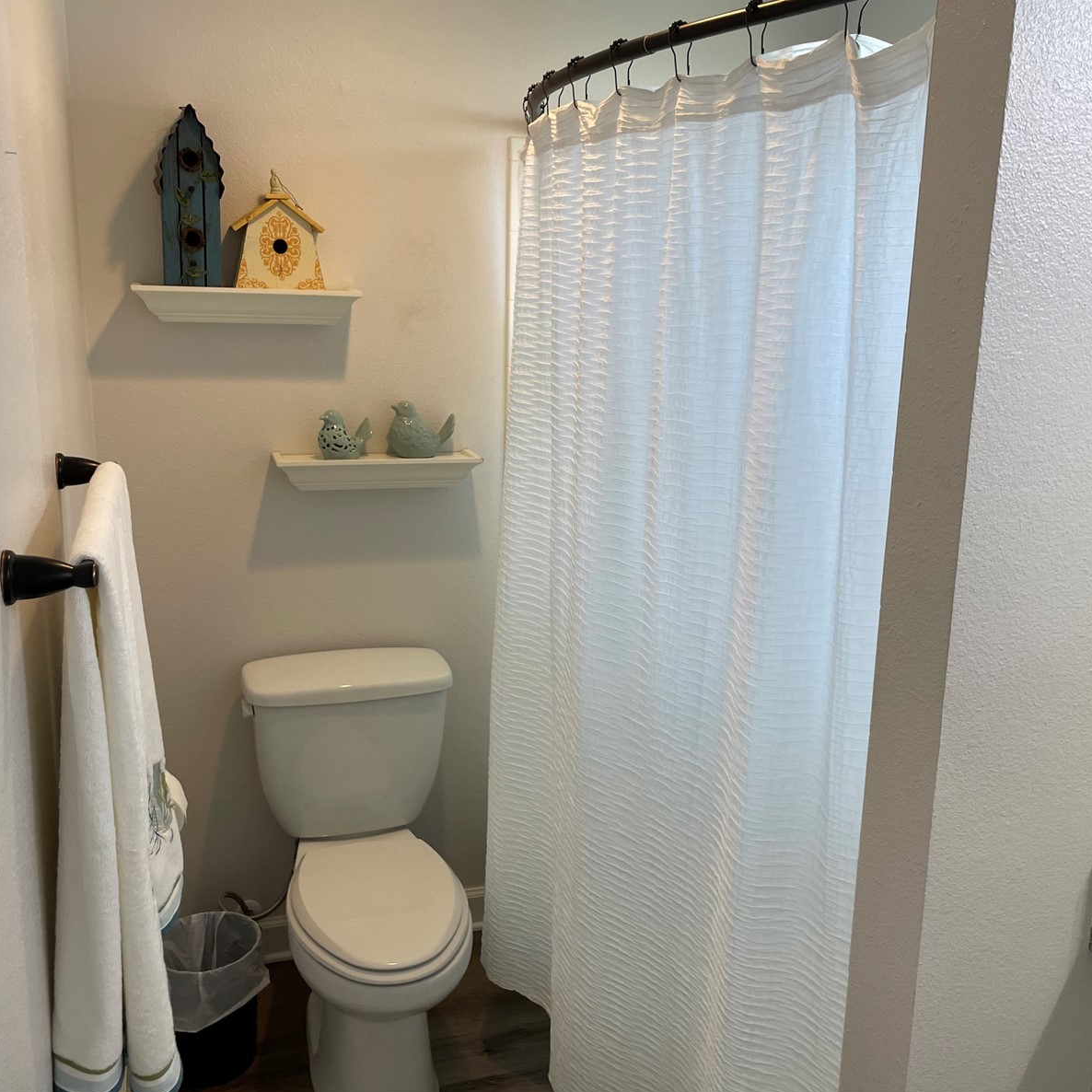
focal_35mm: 31
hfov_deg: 52.5
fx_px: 1106
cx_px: 512
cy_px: 545
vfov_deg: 52.5
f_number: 1.6
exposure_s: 1/120
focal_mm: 4.2
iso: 100
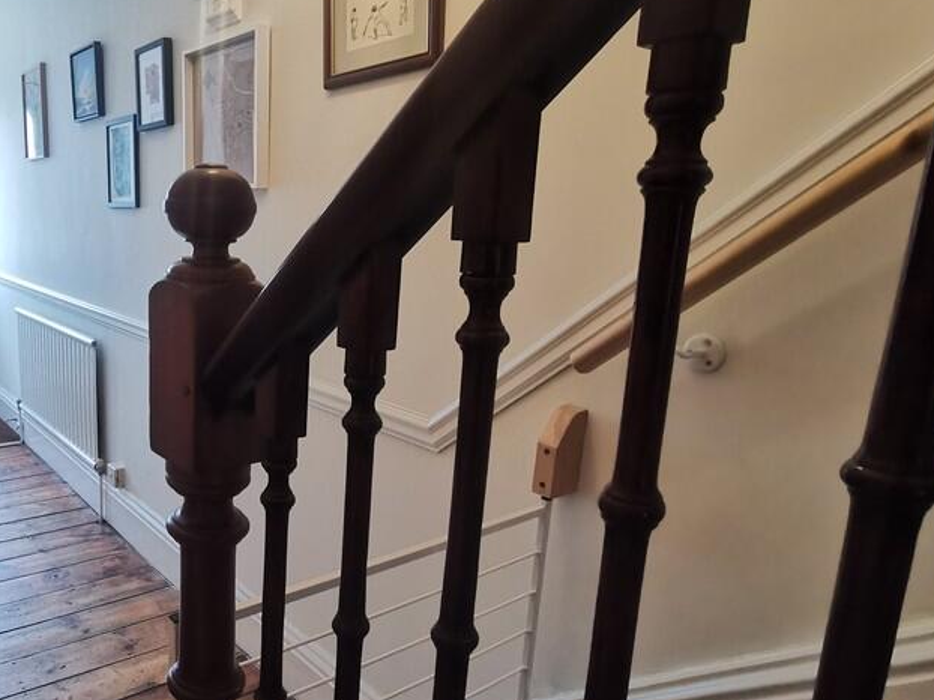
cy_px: 362
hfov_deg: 60.1
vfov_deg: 49.7
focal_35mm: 28
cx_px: 236
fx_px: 755
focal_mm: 2.26
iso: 640
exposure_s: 1/33.3
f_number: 2.2
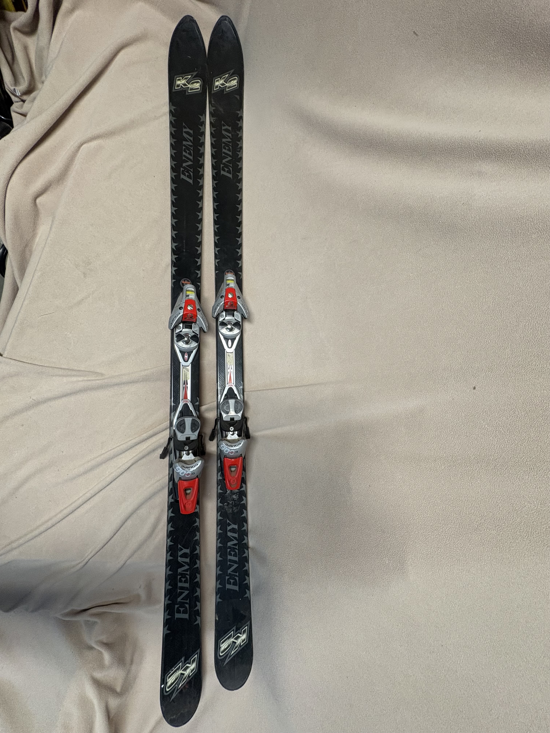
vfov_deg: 102.1
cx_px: 275
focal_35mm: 14
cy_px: 366
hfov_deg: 85.7
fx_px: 297
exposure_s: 1/60
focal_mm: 2.22
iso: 250
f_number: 2.2
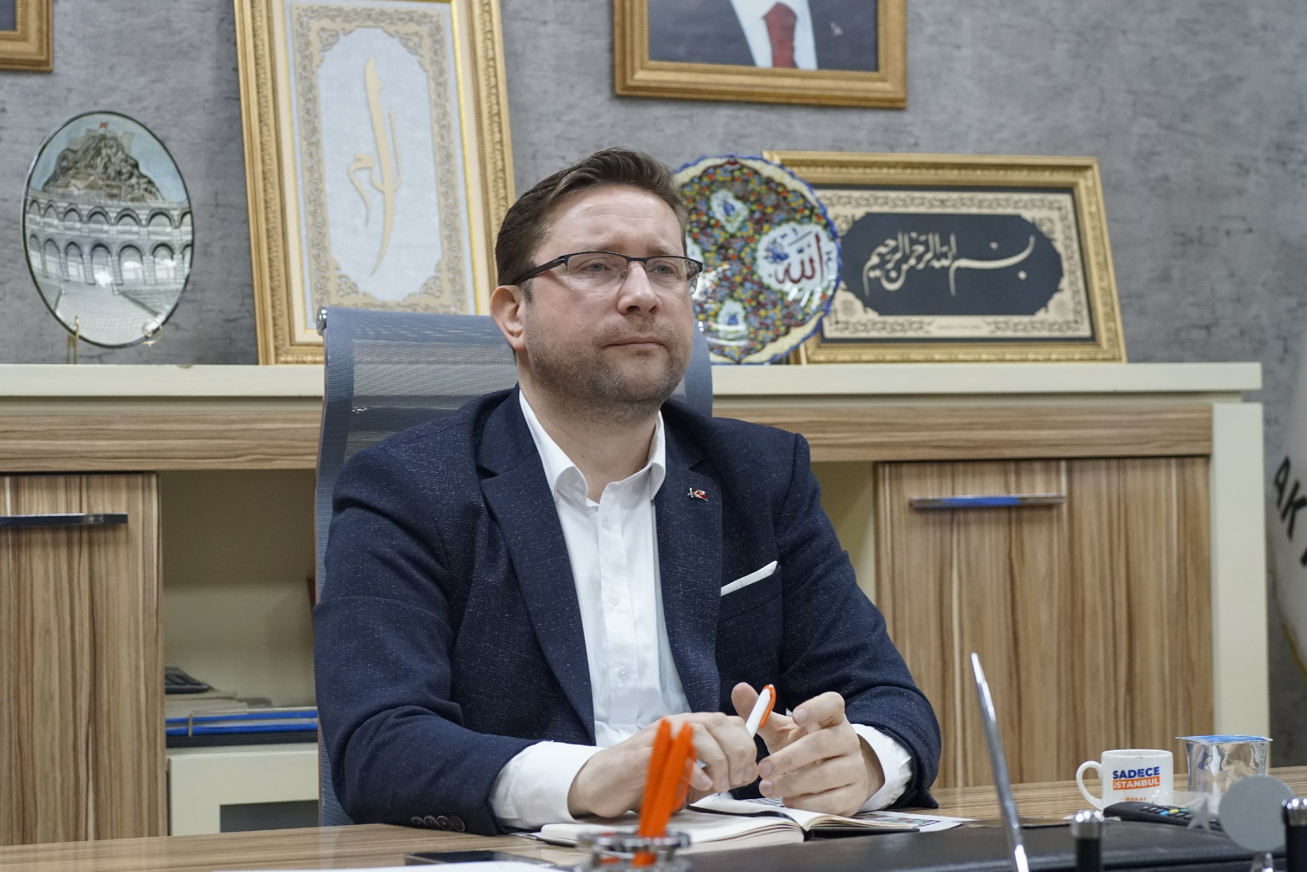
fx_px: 2780
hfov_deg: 26.4
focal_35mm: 77
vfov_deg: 17.8
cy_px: 484
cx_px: 568
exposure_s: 1/160
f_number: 4
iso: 1600
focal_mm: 45
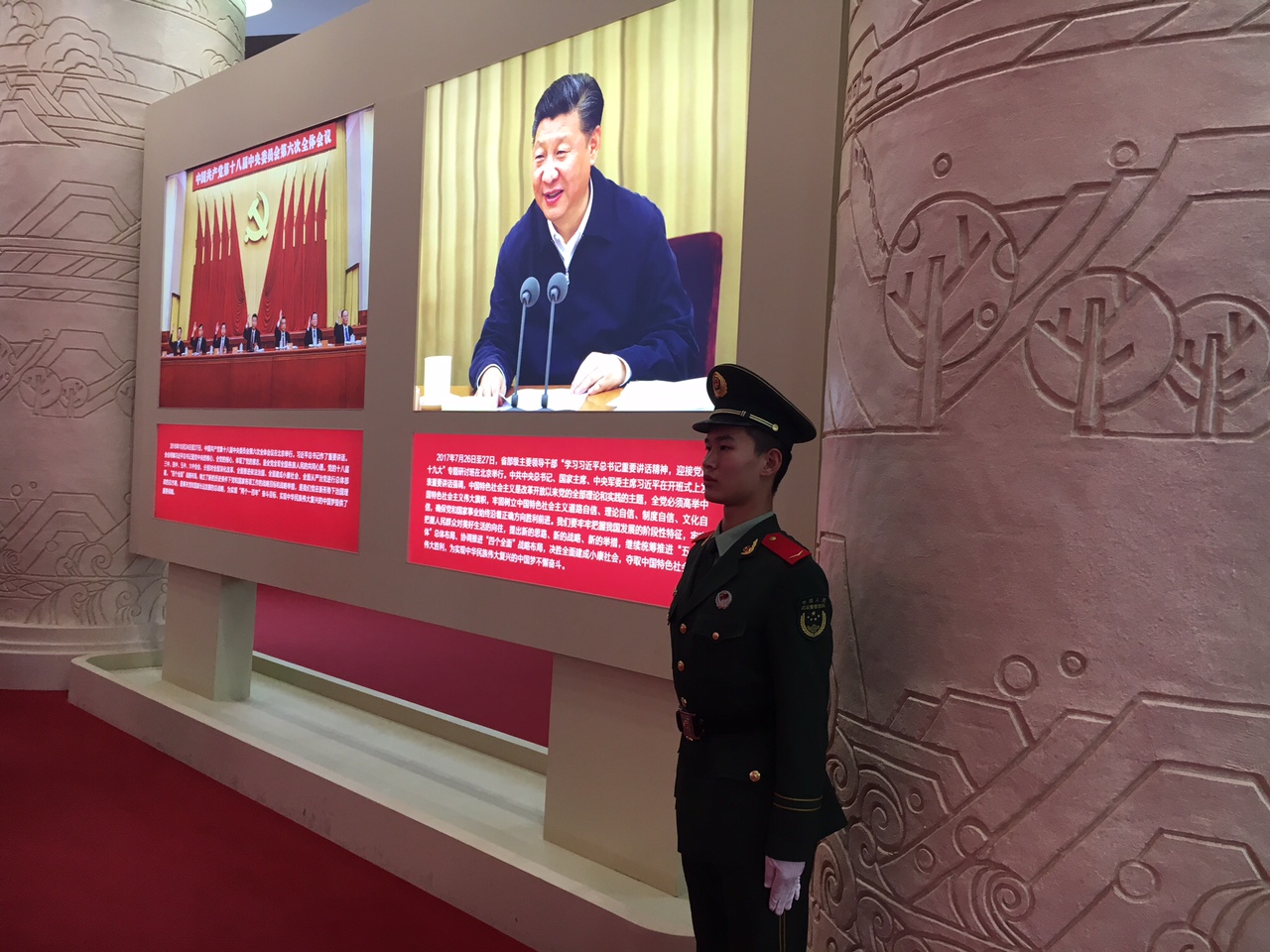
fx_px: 1064
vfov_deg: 48.2
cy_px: 476
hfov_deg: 61.7
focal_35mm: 29
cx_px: 635
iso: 32
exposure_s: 1/33
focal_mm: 4.15
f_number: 2.2
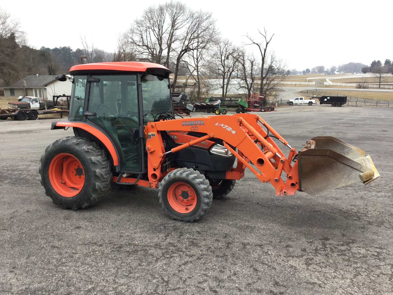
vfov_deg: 45.4
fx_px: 352
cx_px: 196
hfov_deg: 58.3
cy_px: 148
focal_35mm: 31
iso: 25
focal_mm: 3.3
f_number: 2.4
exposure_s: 1/60
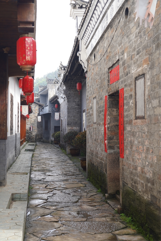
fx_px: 335
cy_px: 120
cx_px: 80
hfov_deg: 27.0
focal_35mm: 50
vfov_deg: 39.6
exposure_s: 1/160
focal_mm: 50
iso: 125
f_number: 5.6
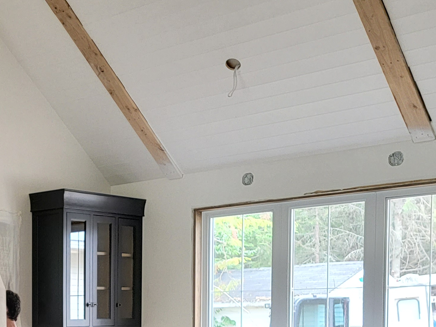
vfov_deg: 21.3
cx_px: -59
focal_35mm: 66
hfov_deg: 26.7
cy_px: 344
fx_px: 831
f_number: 1.8
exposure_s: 1/120
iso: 250
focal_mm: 6.7
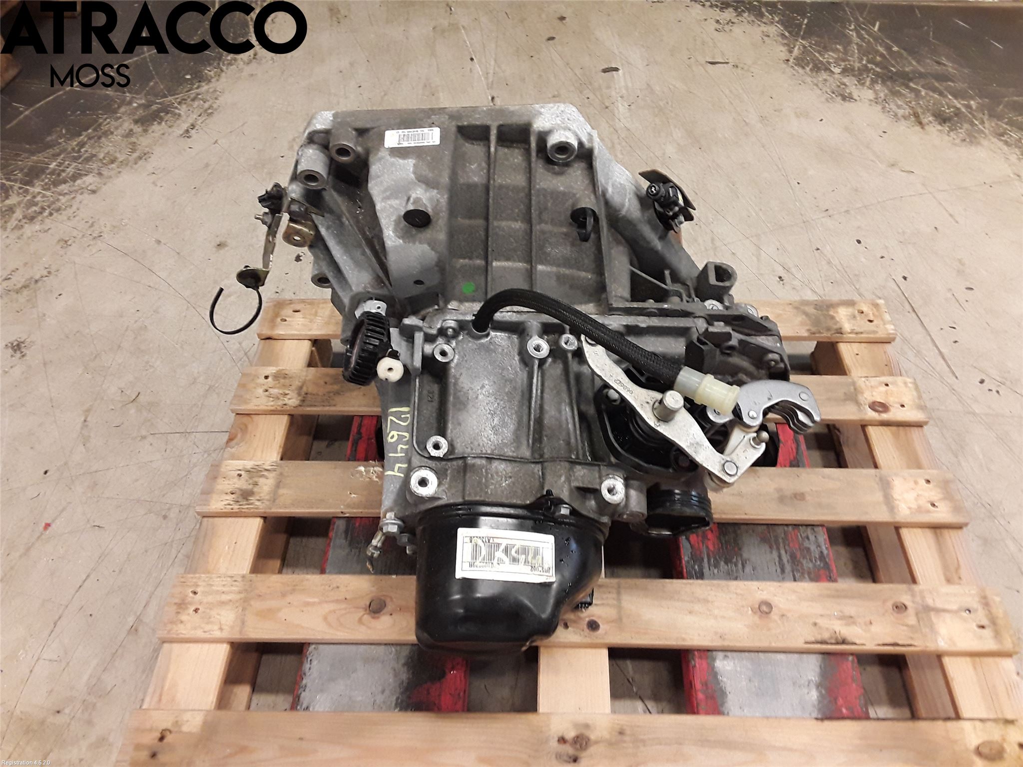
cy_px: 384
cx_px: 512
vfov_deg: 49.7
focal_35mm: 28
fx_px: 827
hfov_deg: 63.4
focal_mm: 2.91
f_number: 1.9
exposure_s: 1/50
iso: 125
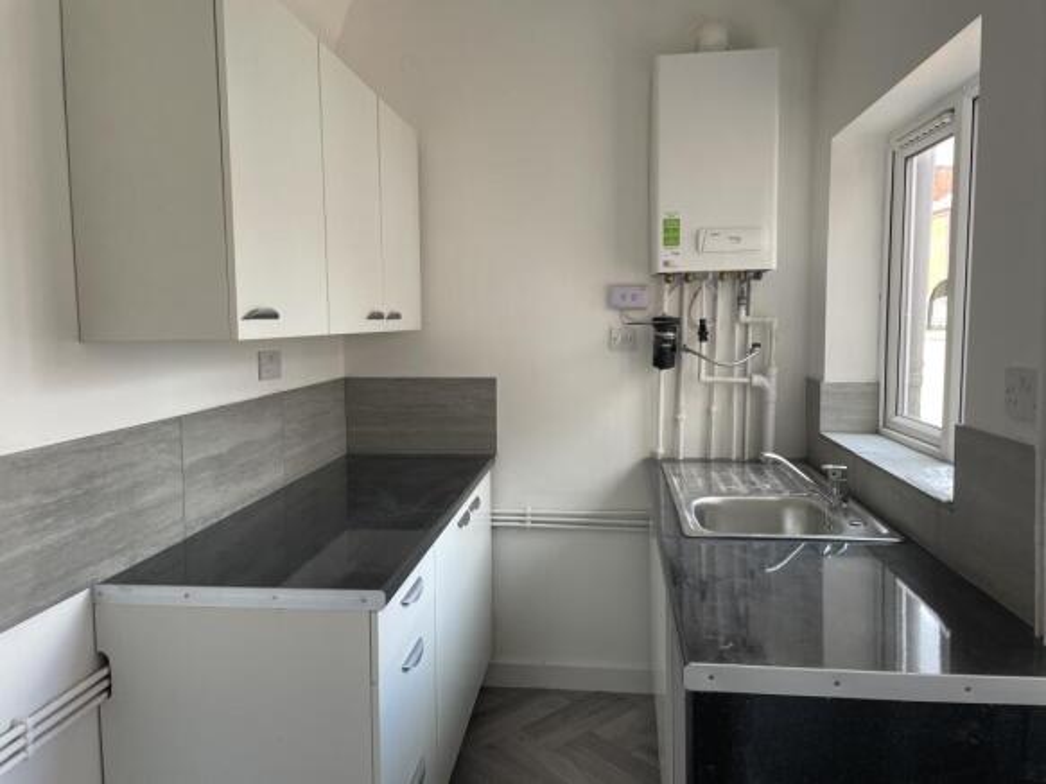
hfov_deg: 67.3
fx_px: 785
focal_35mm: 26
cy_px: 392
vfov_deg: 53.0
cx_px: 523
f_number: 1.6
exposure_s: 1/121
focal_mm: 4.2
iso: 64
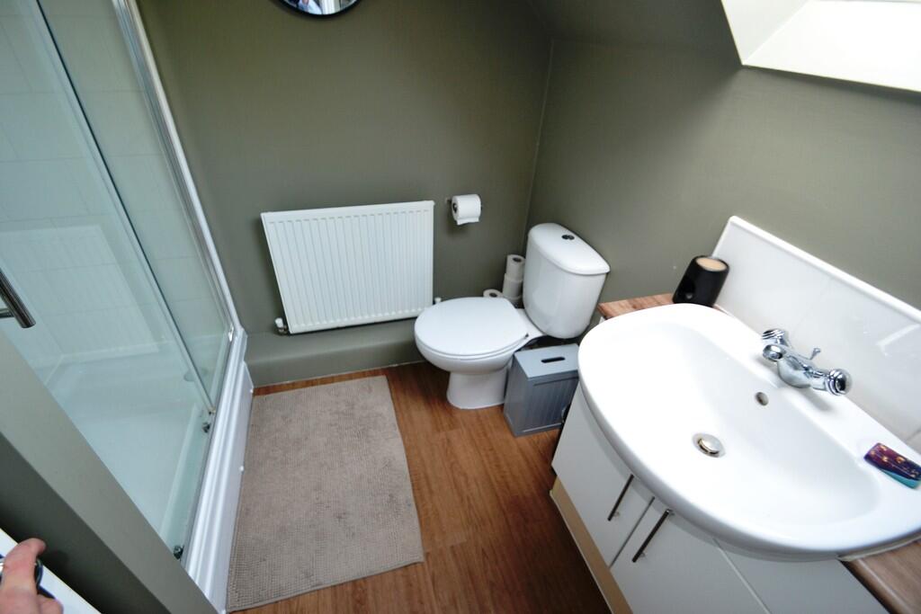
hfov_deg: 100.4
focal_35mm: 15
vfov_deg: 77.3
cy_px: 307
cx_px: 460
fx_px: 384
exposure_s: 1/60
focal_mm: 10
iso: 500
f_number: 3.5
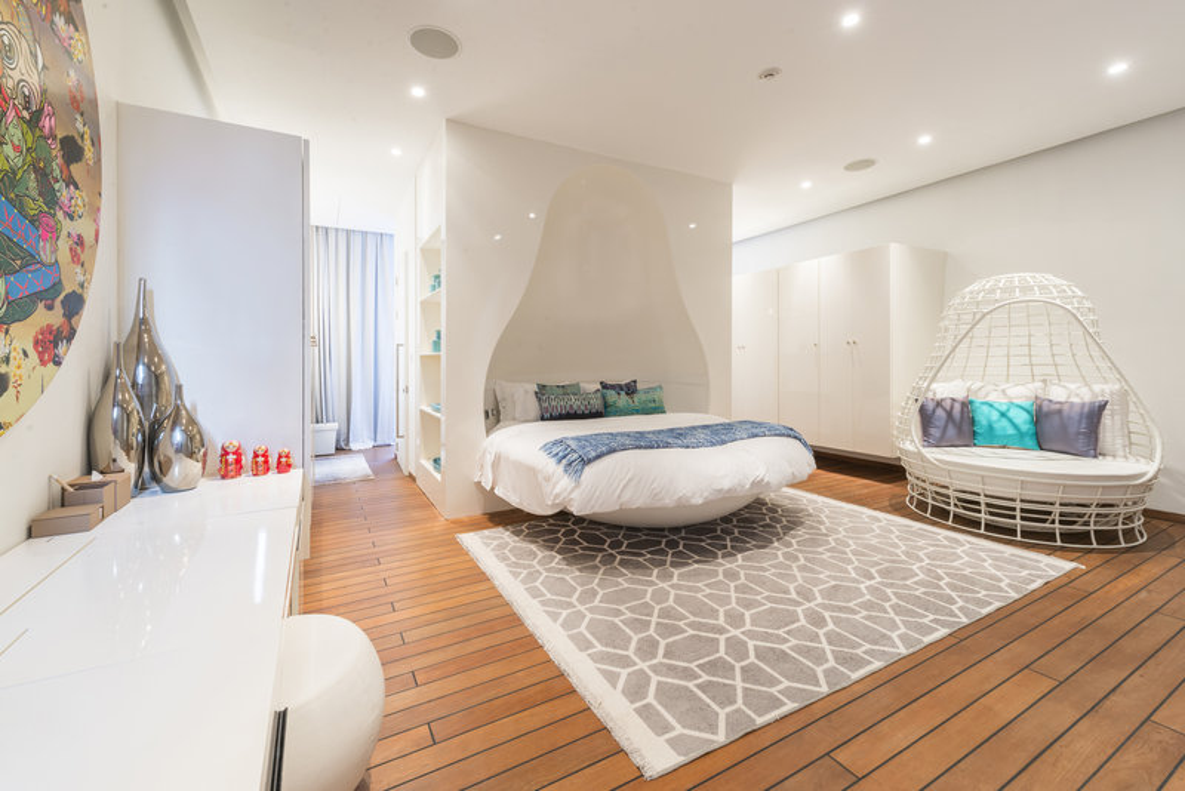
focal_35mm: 14
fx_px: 461
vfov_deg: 81.3
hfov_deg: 104.2
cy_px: 396
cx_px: 592
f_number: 14
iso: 400
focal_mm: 14
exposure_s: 1
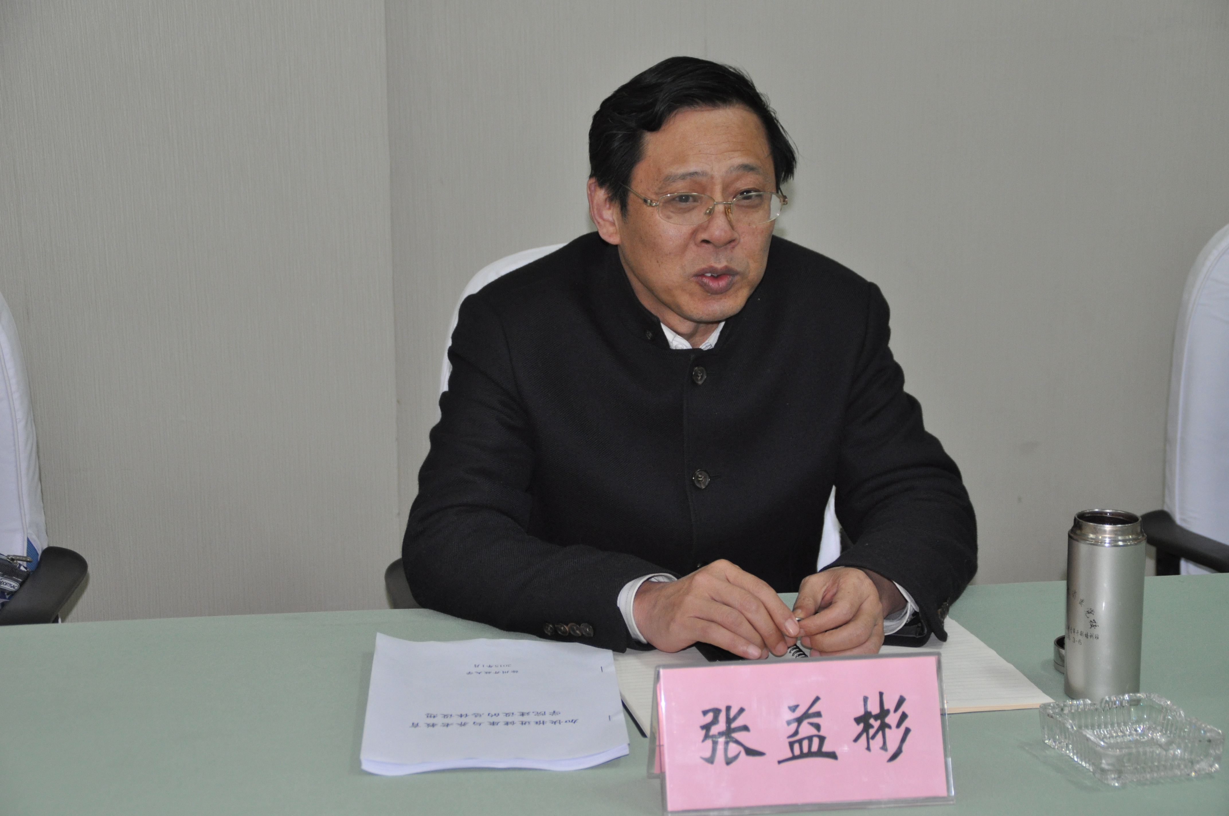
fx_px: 2455
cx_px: 614
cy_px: 408
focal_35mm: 72
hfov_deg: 28.1
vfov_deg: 18.9
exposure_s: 1/60
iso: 800
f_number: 4.8
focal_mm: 48
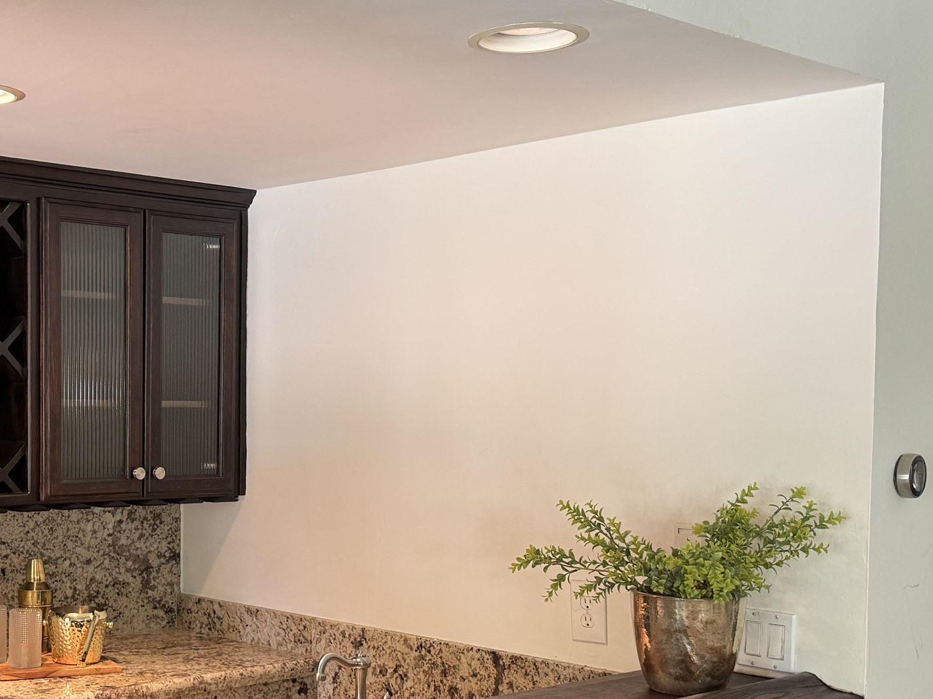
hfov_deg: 35.8
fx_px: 1401
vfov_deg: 27.8
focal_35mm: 52
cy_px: 470
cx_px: 204
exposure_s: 1/60
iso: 200
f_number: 1.78
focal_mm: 6.76
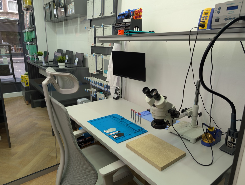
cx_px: 122
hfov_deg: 71.5
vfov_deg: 56.9
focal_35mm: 24
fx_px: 170
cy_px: 92
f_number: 1.68
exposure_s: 1/19.9
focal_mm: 6.9
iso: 23
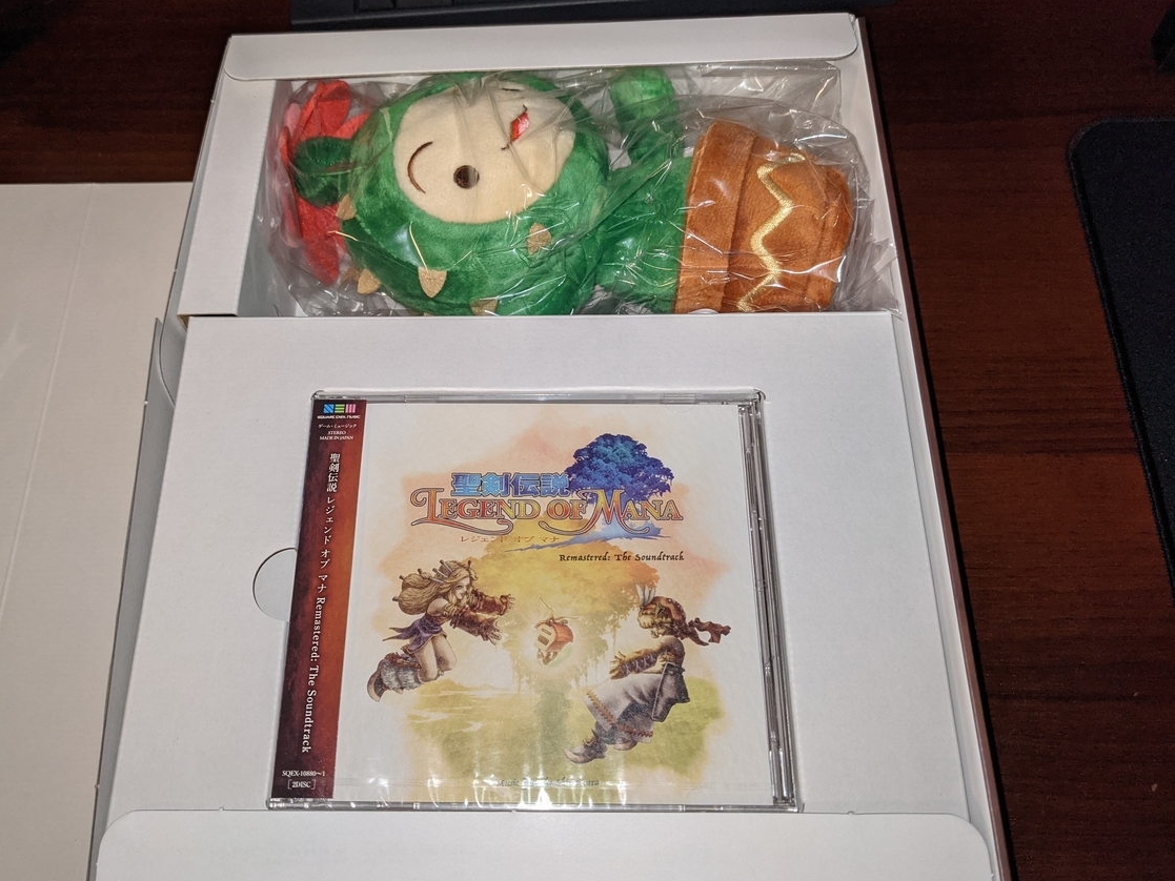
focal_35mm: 29
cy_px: 445
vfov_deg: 48.2
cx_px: 546
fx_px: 984
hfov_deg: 61.6
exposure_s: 1/60
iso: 202
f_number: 1.73
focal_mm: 4.38
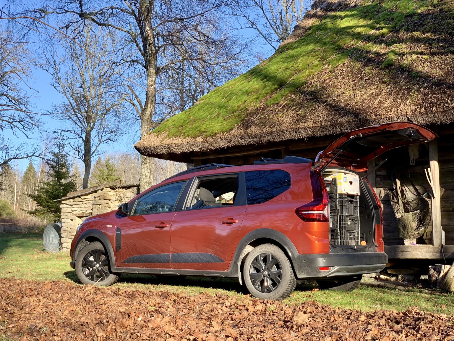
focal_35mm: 52
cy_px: 170
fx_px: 682
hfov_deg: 36.8
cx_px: 227
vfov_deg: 28.0
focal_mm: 6
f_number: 2.4
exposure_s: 1/141
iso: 16
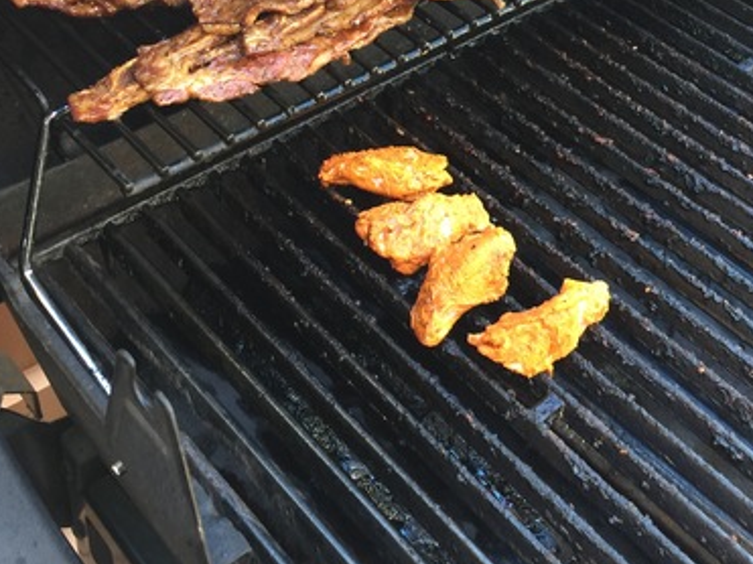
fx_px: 1087
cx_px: 375
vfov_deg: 28.5
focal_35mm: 50
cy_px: 114
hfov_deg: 38.2
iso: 32
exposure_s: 1/15
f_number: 2.2
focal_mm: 4.15
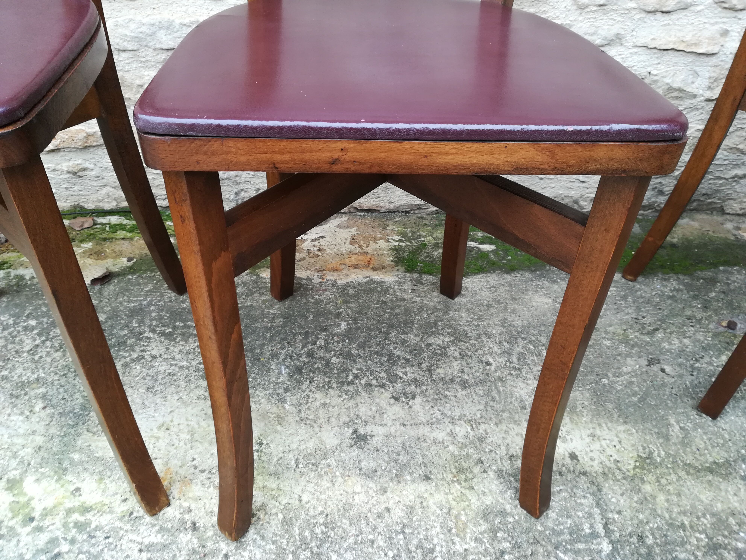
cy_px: 280
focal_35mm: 26
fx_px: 560
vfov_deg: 53.1
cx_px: 373
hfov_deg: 67.3
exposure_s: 1/33.3
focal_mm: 3.83
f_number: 2.2
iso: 100
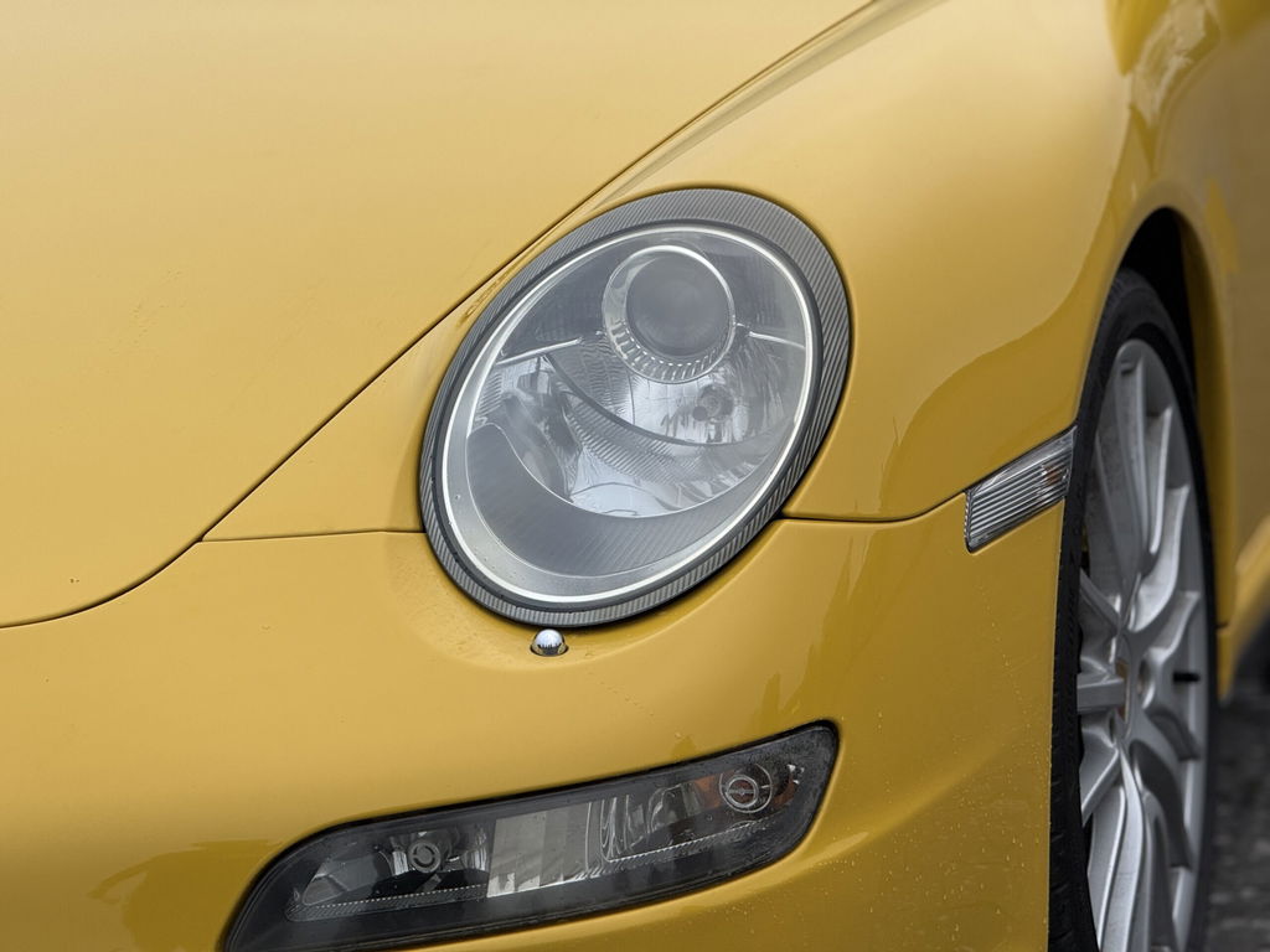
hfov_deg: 16.4
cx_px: 635
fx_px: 4403
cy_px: 476
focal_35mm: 120
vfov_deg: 12.3
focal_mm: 15.66
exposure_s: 1/125
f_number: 2.8
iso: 50
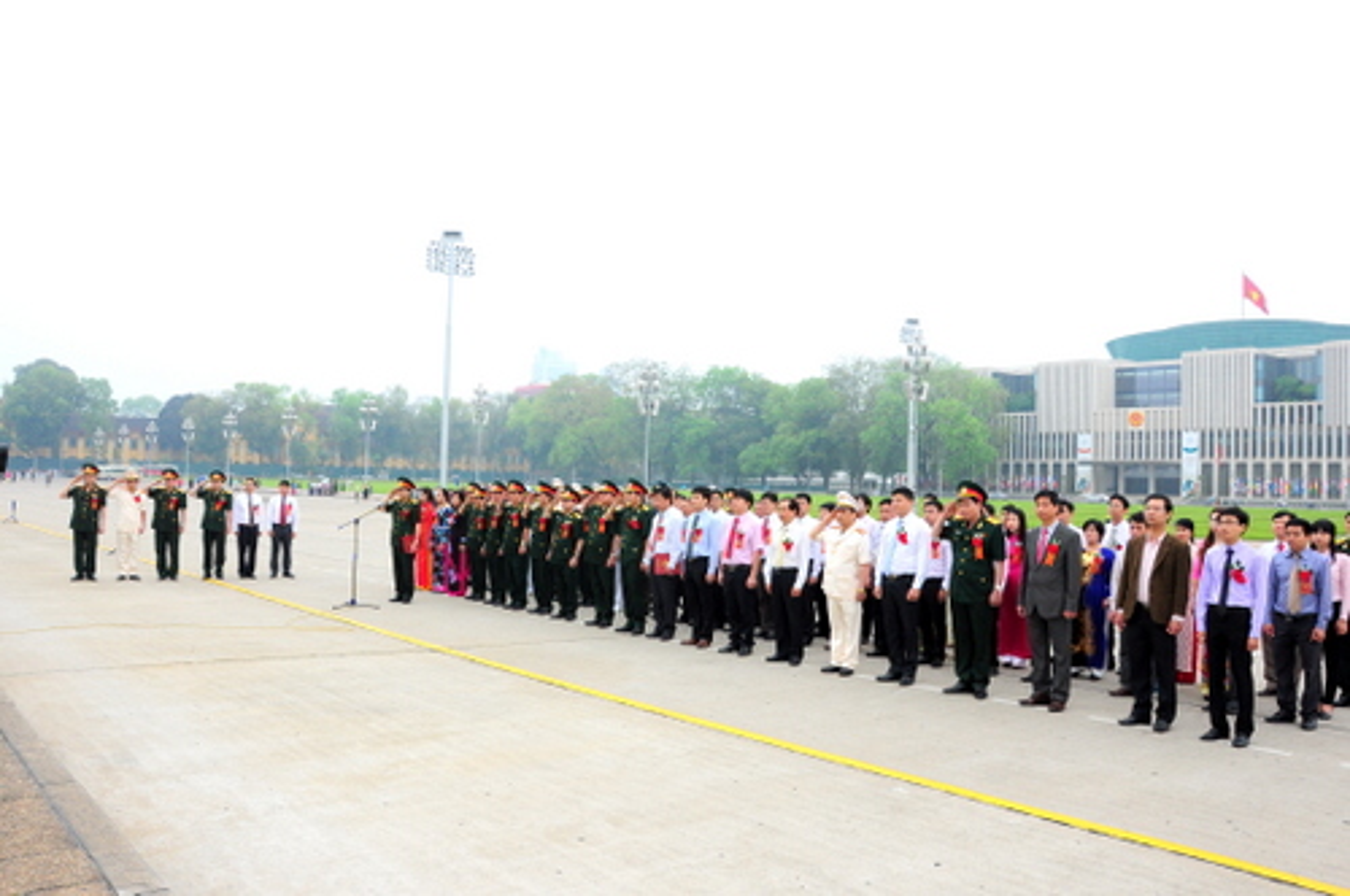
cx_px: 675
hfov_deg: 67.4
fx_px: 1011
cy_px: 448
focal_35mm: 27
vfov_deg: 47.8
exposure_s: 1/60
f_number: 7.1
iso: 500
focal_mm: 18
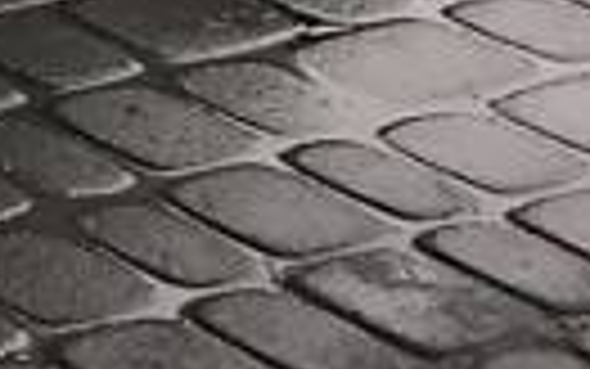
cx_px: -1185
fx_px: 3024
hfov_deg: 9.0
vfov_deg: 6.3
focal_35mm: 188
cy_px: -788
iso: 40
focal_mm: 4.2
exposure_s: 1/33
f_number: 2.2
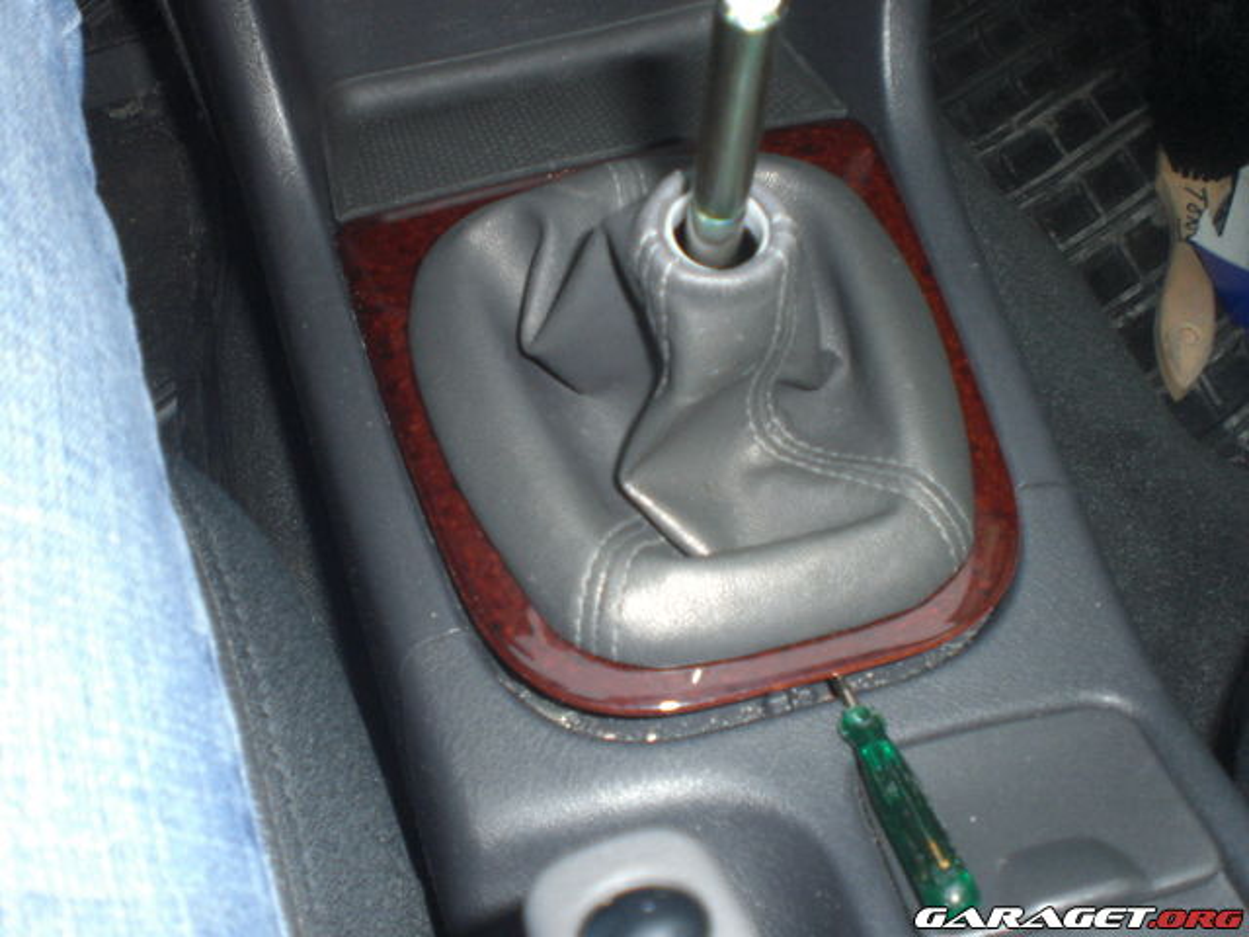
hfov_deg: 49.0
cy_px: 468
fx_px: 1371
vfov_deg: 37.7
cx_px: 624
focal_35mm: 38
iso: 200
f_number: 3.1
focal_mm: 6.3
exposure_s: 1/60
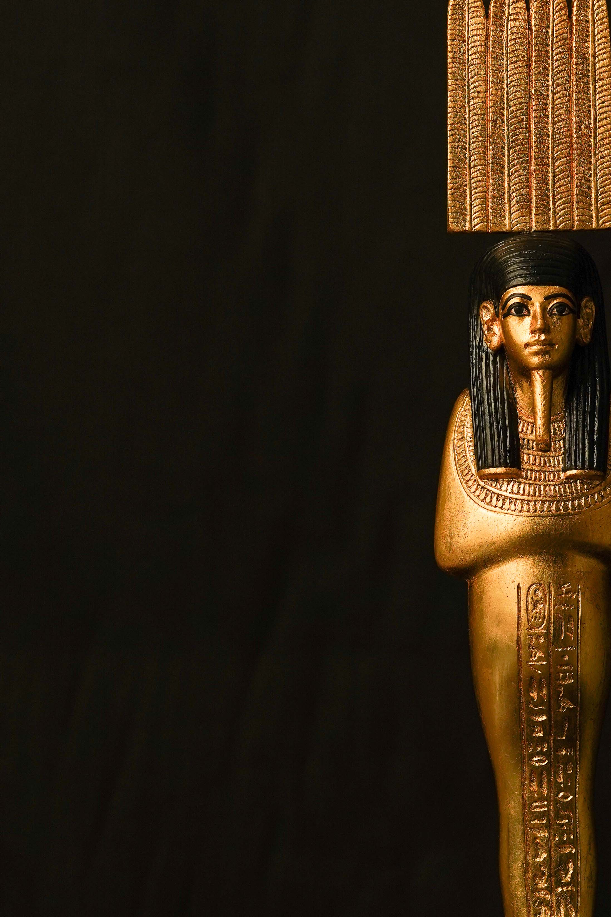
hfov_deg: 7.2
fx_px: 4862
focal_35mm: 191
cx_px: 534
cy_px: 479
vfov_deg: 10.8
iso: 400
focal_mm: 105
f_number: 5
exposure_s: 1/100
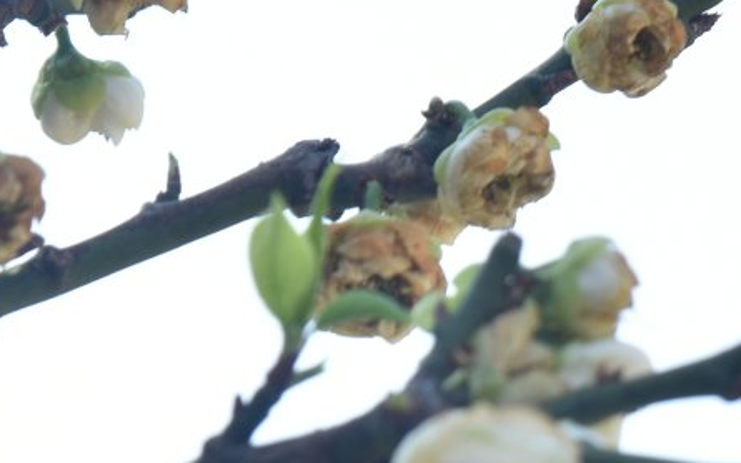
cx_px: 989
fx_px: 13327
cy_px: 855
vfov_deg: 2.0
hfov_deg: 3.2
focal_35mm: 660
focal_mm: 120
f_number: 8
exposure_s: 1/40
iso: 100
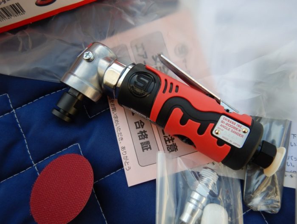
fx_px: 206
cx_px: 148
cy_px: 112
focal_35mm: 24
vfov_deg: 56.9
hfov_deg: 71.6
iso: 125
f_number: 2.8
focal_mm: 4.3
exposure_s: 1/500
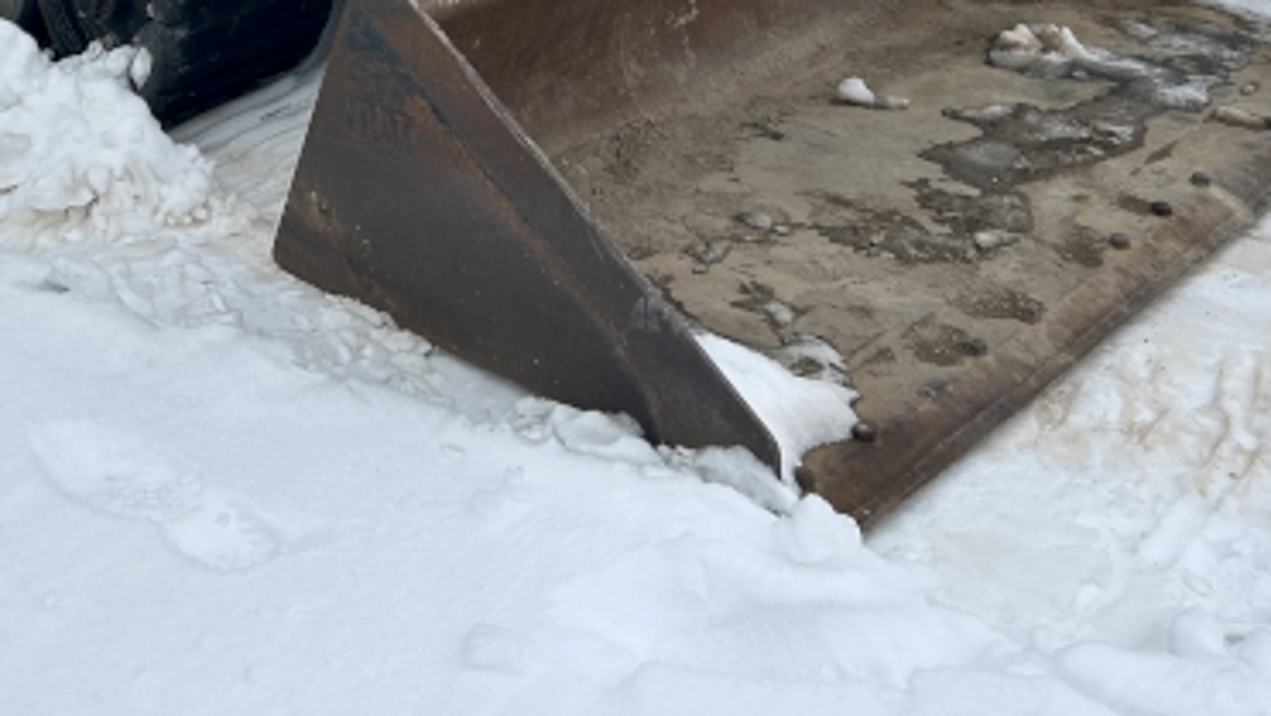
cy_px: -291
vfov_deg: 18.0
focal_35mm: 61
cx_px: 243
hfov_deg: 33.3
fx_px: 2057
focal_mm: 5.7
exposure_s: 1/3257
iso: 50
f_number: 1.5
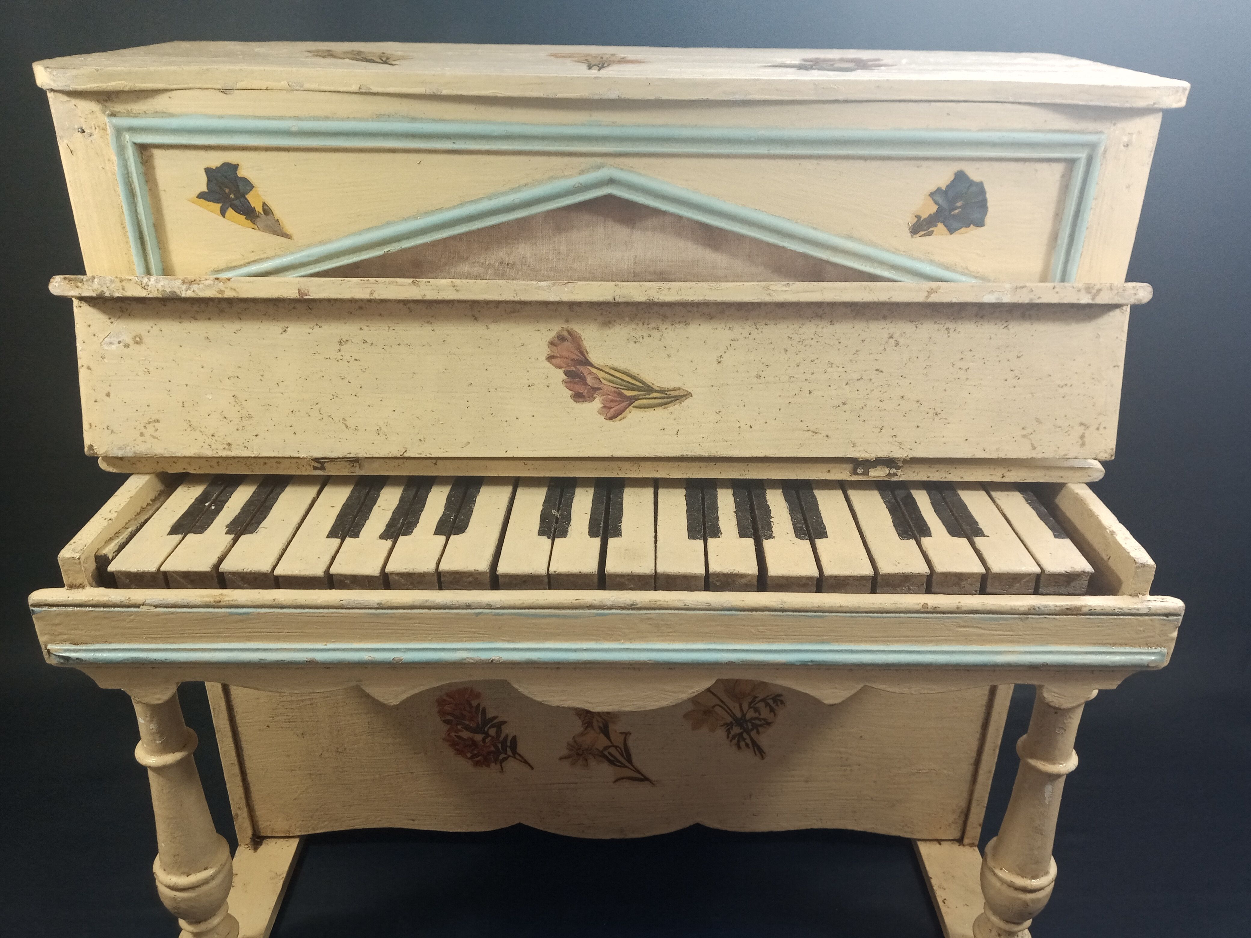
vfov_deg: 51.4
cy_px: 469
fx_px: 976
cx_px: 626
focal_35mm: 27
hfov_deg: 65.3
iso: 132
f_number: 2
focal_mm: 3.54
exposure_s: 1/33.3
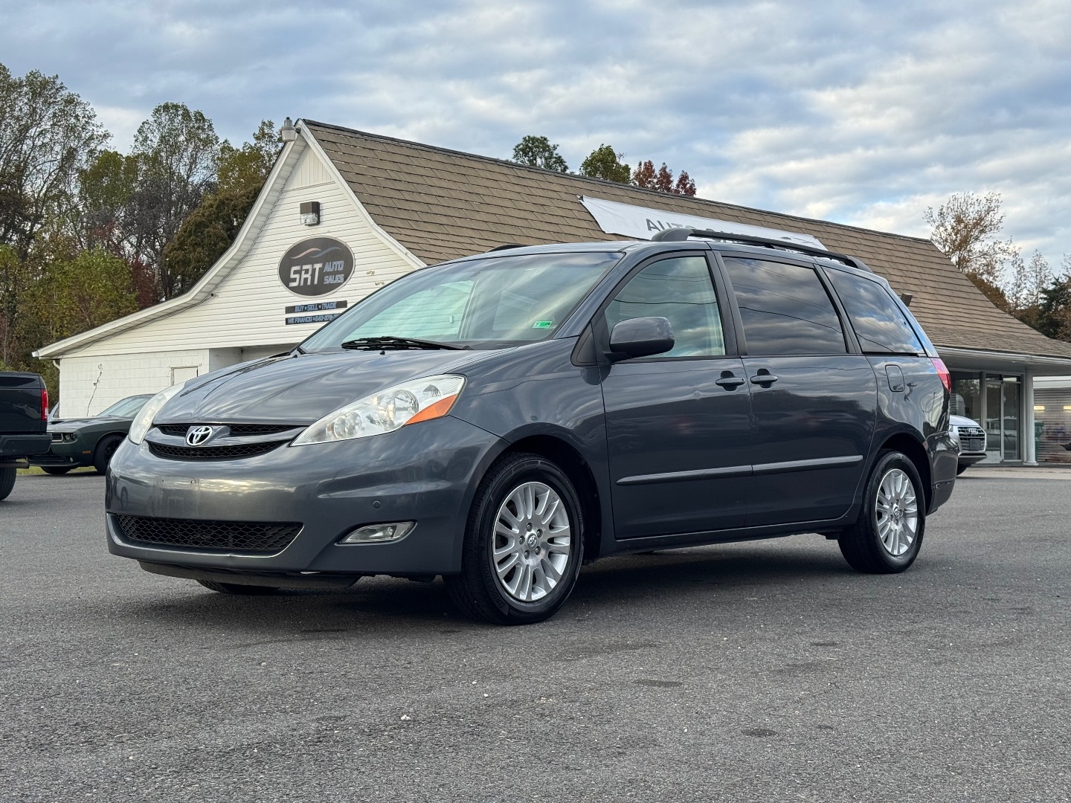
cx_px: 536
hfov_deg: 39.7
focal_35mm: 48
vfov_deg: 30.3
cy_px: 402
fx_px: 1485
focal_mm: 6.76
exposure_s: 1/774
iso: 64
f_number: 1.78
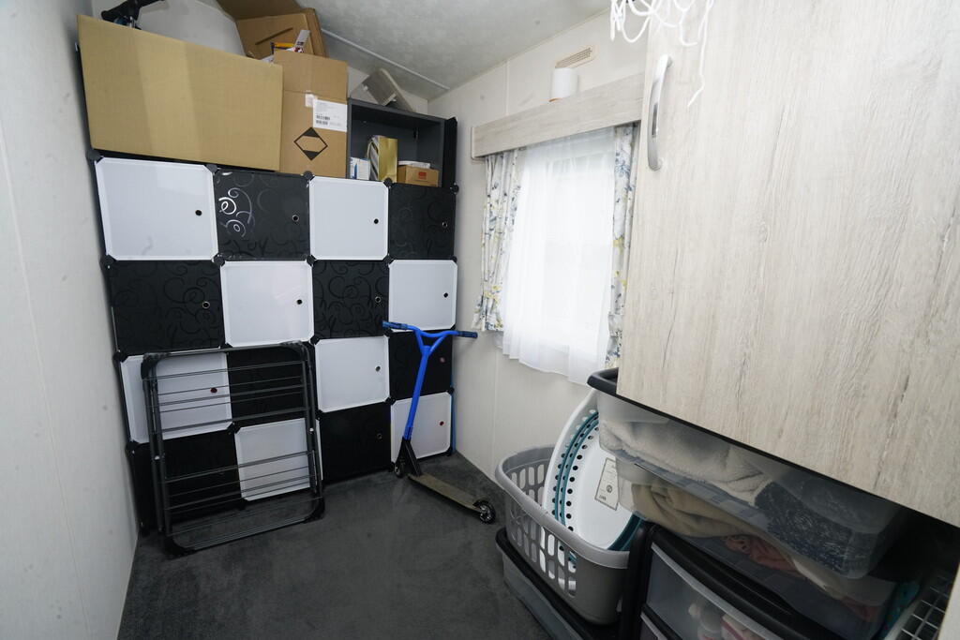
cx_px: 480
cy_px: 320
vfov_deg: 73.8
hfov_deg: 96.7
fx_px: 427
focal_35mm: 16
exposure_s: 1/60
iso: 2000
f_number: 16
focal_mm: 16
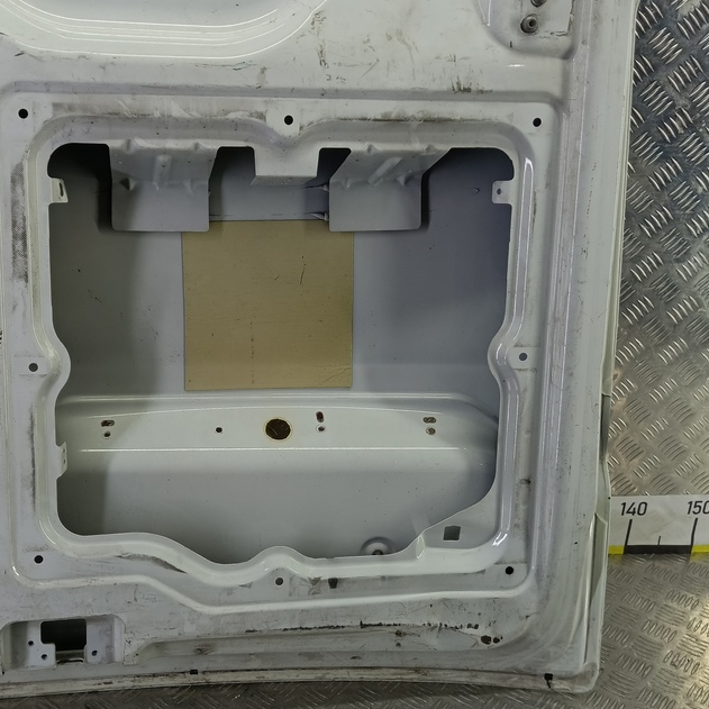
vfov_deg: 49.7
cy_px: 340
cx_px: 249
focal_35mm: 33
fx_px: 765
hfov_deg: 49.1
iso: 114
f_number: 1.6
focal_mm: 4.11
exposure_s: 1/100
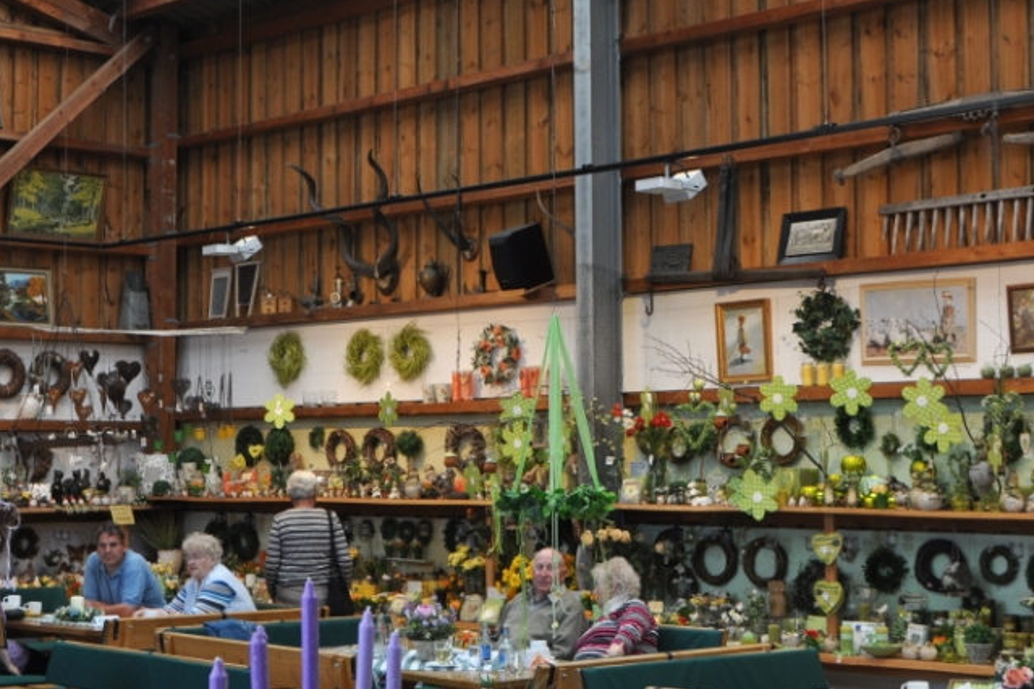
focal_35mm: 65
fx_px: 1861
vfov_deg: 21.0
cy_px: 323
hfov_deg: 30.9
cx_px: 382
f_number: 5
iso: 400
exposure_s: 1/100
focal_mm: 27
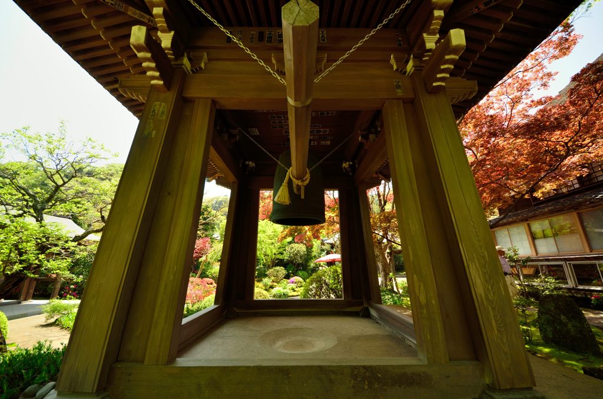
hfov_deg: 112.7
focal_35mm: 12
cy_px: 200
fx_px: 201
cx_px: 302
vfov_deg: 89.7
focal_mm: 8
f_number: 6.3
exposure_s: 1/160
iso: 160
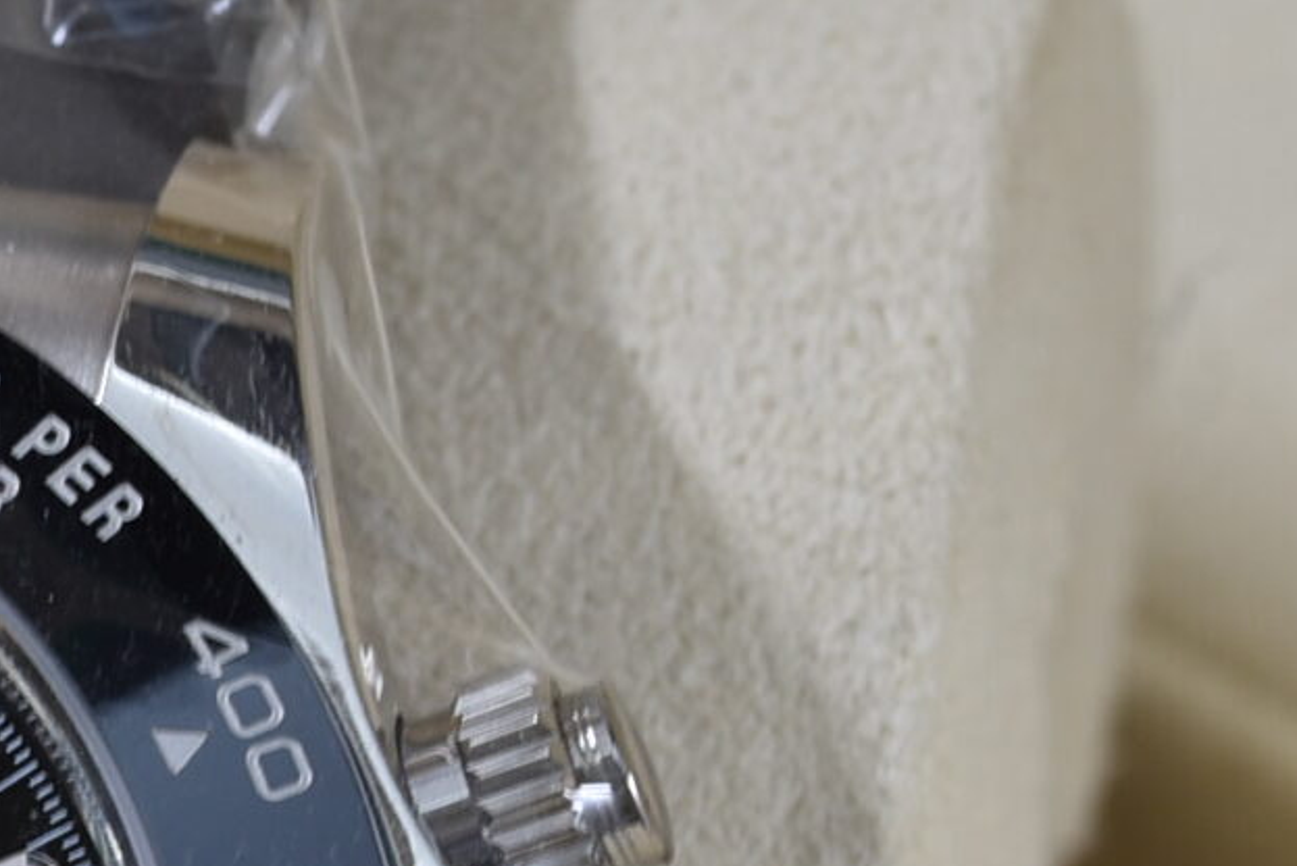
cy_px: 1562
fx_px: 20004
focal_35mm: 555
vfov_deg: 2.5
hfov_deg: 3.7
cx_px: -1216
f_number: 11
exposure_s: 1/10
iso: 100
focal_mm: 90
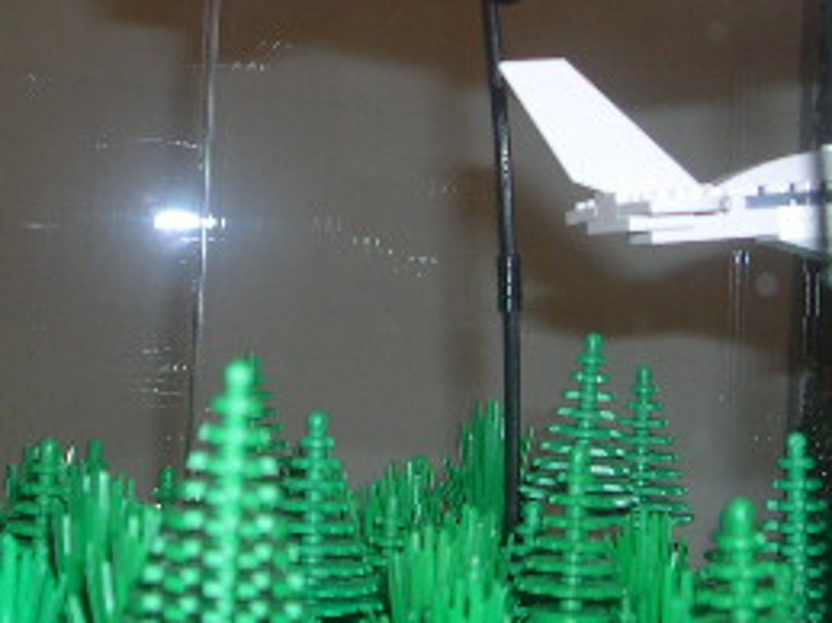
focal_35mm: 94
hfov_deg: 20.7
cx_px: 206
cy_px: 48
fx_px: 2258
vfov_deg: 15.5
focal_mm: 8
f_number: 2.8
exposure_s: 1/60
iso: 100
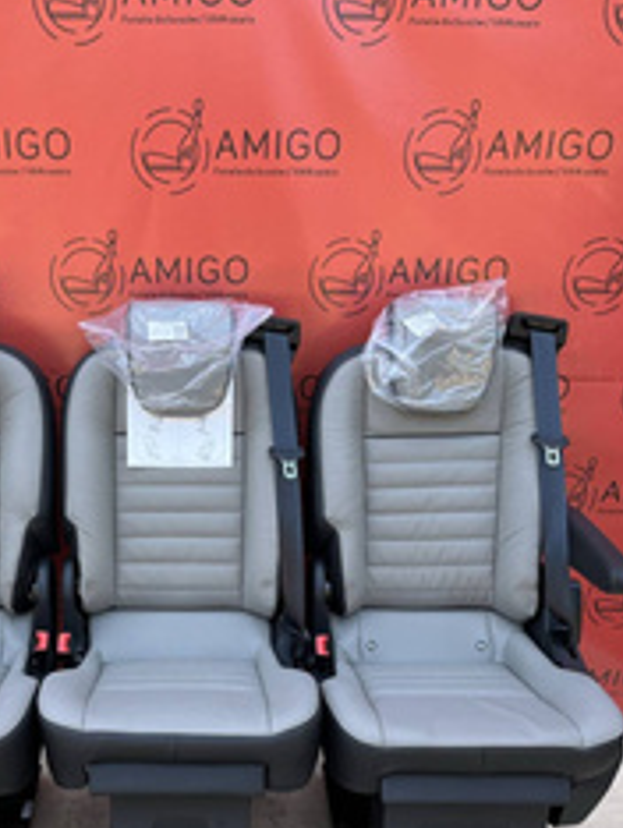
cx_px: 181
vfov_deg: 45.7
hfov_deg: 35.5
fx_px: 958
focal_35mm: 40
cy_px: 580
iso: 40
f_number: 1.6
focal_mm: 5.1
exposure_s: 1/237
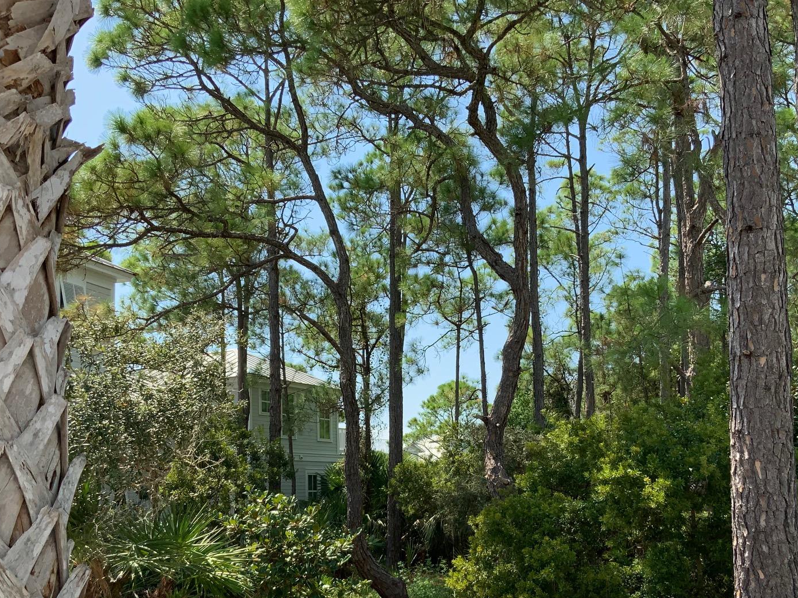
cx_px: 450
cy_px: 396
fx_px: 968
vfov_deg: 34.1
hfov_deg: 44.7
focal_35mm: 42
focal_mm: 3
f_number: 1.8
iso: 16
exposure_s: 1/829
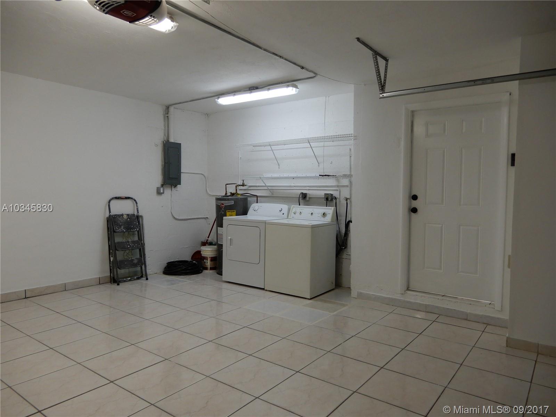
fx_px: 385
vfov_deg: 56.8
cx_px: 278
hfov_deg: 71.6
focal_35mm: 24
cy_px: 208
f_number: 3.4
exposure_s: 1/30
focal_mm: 4.3
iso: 125
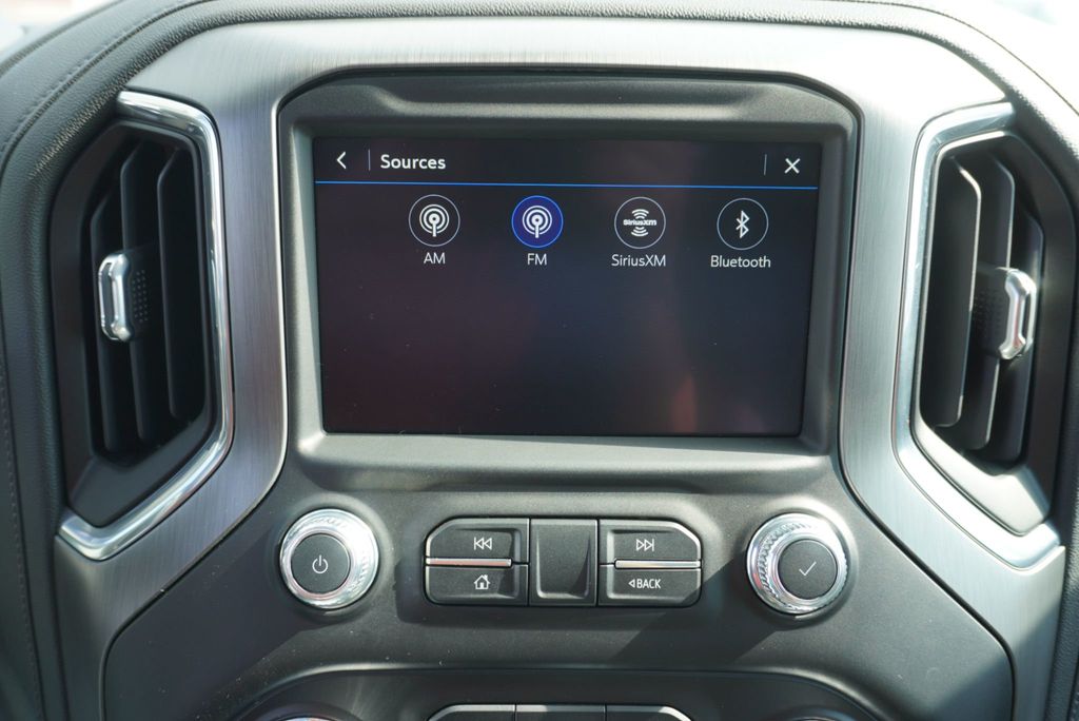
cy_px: 360
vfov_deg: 43.7
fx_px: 900
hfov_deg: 61.9
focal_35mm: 30
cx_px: 540
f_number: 4
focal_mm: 20
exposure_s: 1/80
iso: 100
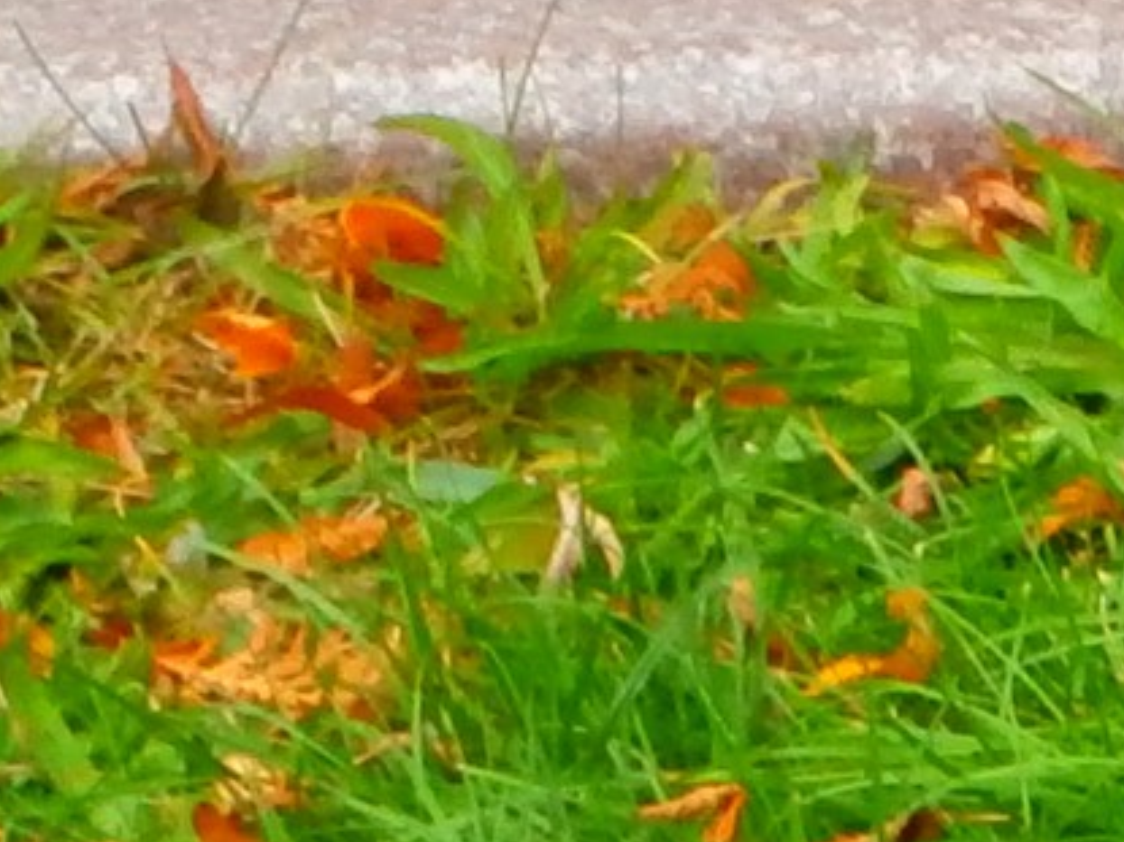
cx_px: 1995
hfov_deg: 4.8
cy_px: 206
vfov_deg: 3.6
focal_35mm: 411
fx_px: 13342
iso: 100
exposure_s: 1/125
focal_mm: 10.11
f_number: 4.5
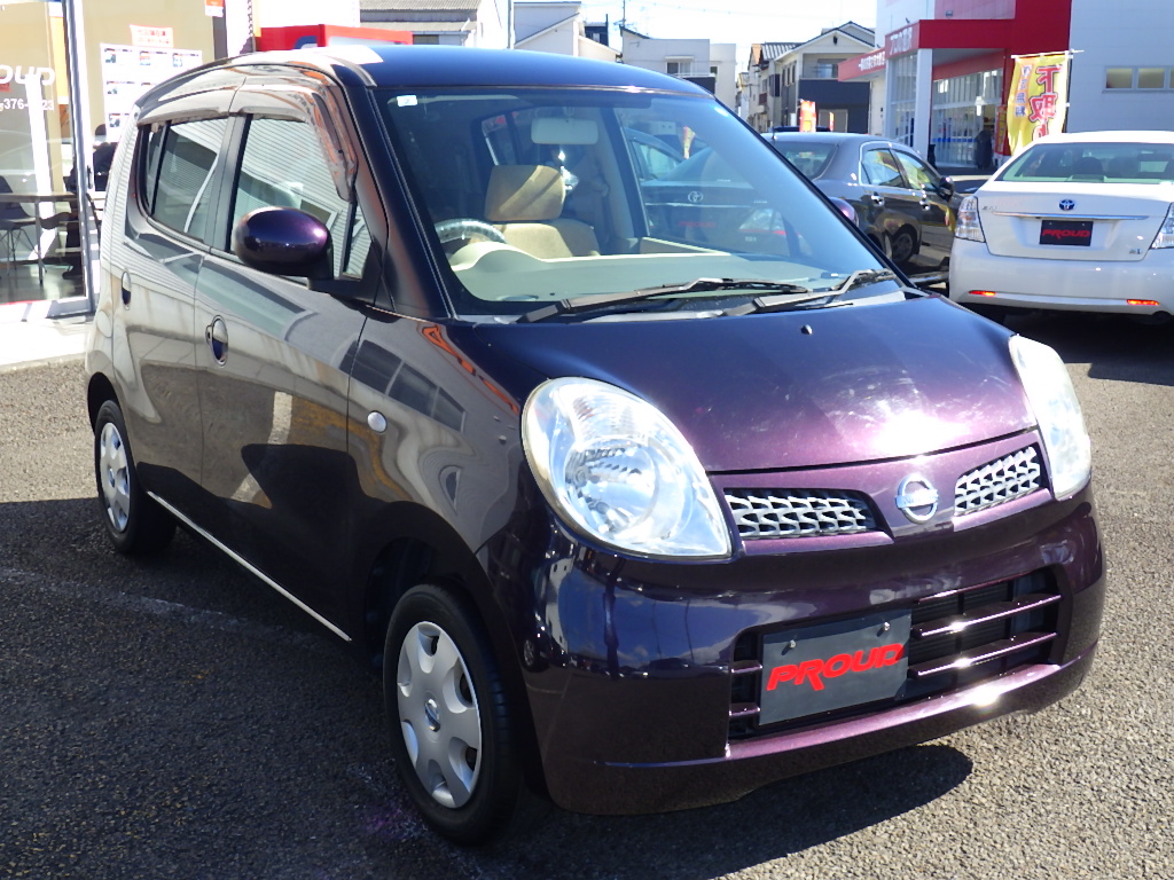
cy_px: 440
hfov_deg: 44.8
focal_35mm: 42
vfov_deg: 34.3
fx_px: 1424
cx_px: 587
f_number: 5
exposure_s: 1/250
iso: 125
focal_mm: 7.5
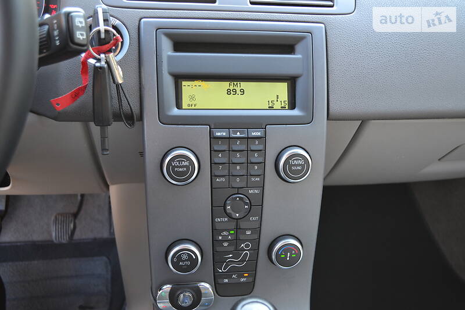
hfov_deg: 53.1
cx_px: 232
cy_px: 155
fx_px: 465
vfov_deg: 36.9
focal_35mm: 36
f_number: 4
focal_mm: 24
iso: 400
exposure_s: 1/25
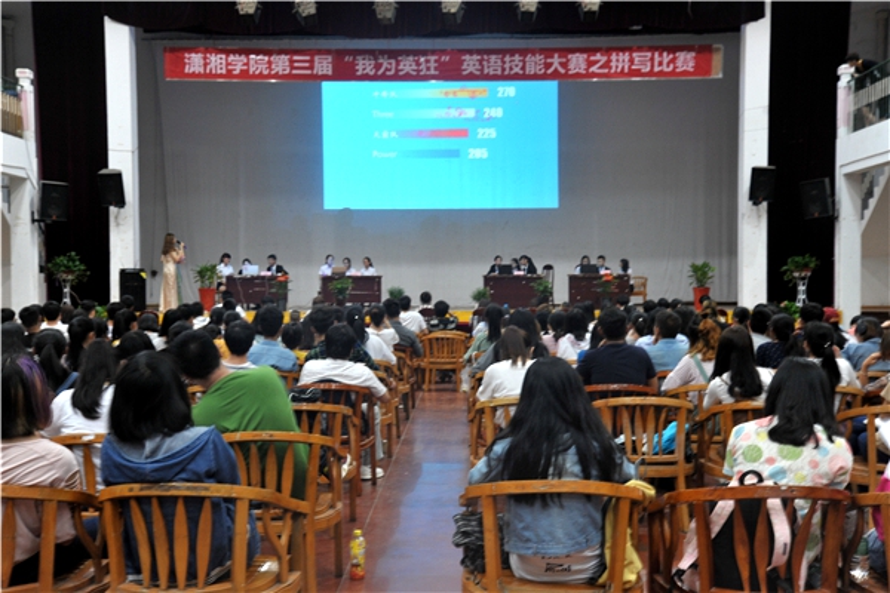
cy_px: 296
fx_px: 1137
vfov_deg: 29.2
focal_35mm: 46
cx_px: 445
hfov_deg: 42.7
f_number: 5.6
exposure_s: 1/3
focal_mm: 46
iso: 800
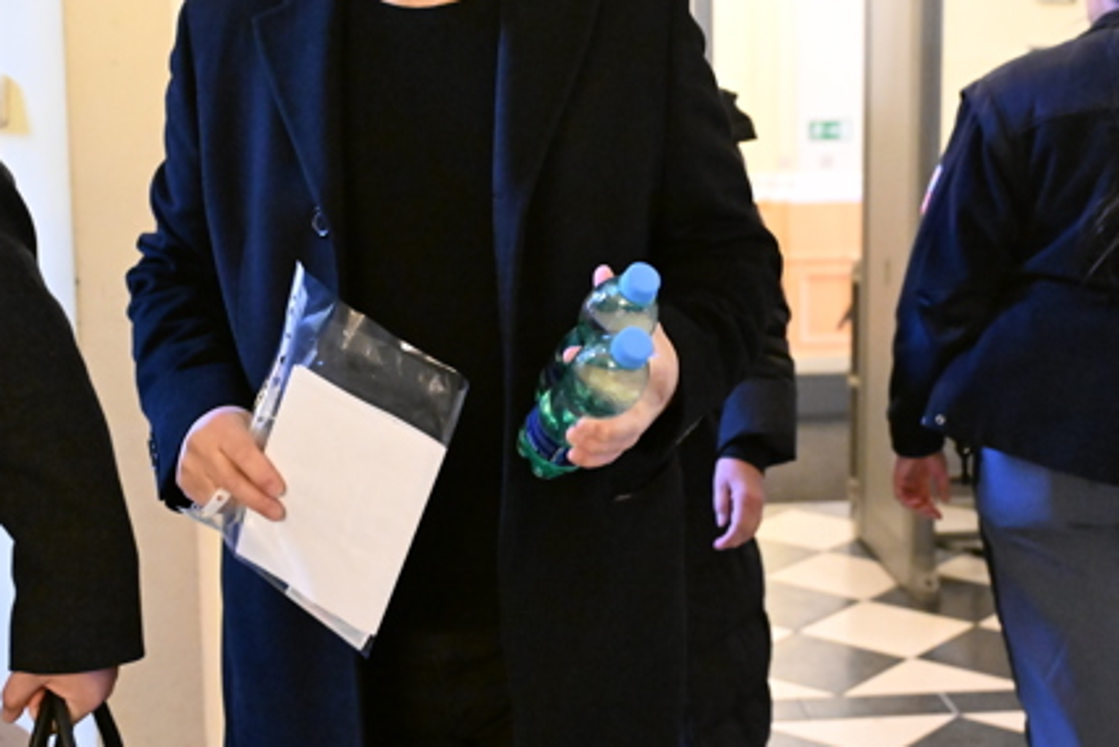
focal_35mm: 63
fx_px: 1959
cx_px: 529
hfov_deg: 31.9
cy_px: 294
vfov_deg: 21.6
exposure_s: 1/200
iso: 12800
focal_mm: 39
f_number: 3.5
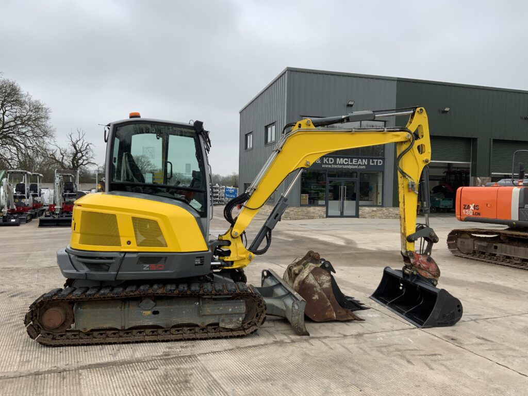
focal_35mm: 29
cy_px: 198
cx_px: 264
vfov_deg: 48.2
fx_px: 442
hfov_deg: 61.7
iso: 16
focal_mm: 3
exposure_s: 1/386
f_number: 1.8
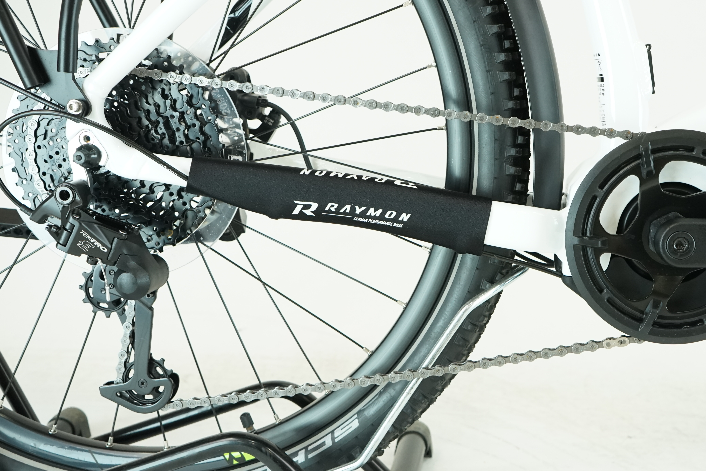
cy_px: 220
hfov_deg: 43.1
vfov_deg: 29.9
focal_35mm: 45
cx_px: 461
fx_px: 882
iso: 1600
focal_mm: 31
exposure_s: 1/200
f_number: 5.6
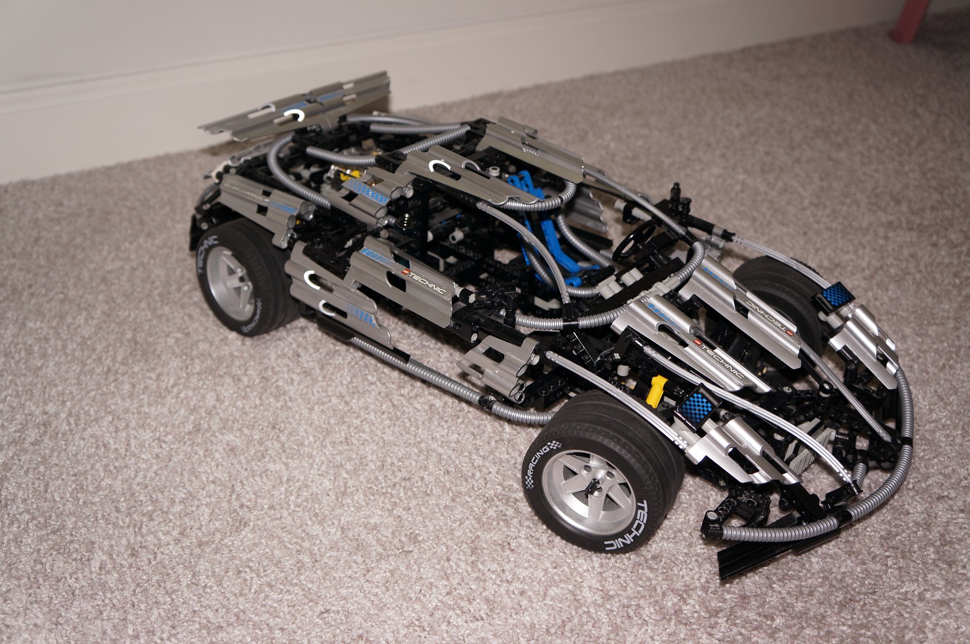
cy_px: 322
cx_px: 485
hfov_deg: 51.3
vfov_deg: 35.4
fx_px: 1009
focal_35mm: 38
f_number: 4
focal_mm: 25
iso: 200
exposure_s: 1/60
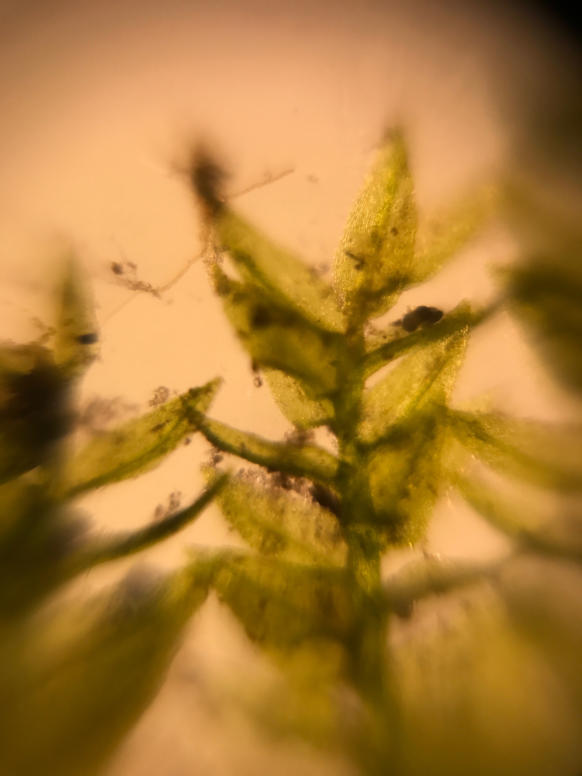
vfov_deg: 63.4
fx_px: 628
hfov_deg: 49.7
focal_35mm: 28
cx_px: 291
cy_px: 388
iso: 40
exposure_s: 1/120
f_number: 1.8
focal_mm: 3.99
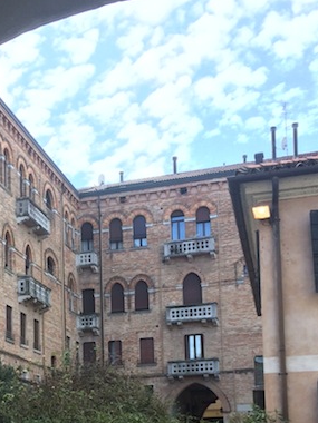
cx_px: 54
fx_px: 747
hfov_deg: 23.6
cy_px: 391
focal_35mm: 61
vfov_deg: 30.1
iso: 32
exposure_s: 1/380
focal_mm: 4.15
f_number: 2.2
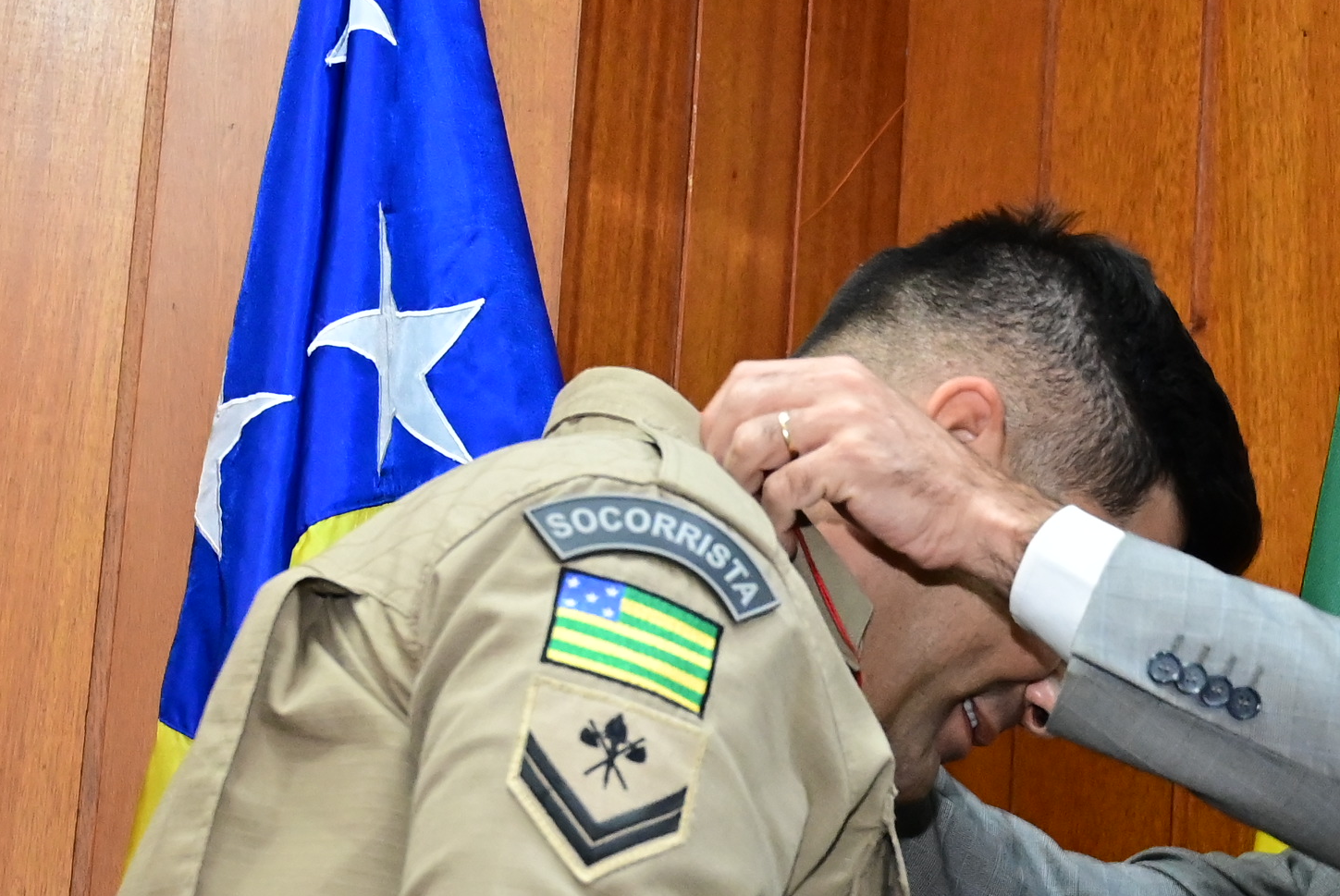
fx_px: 4769
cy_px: 743
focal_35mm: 128
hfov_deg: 16.0
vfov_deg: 10.7
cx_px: 912
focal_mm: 42
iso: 4000
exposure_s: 1/125
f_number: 4.5
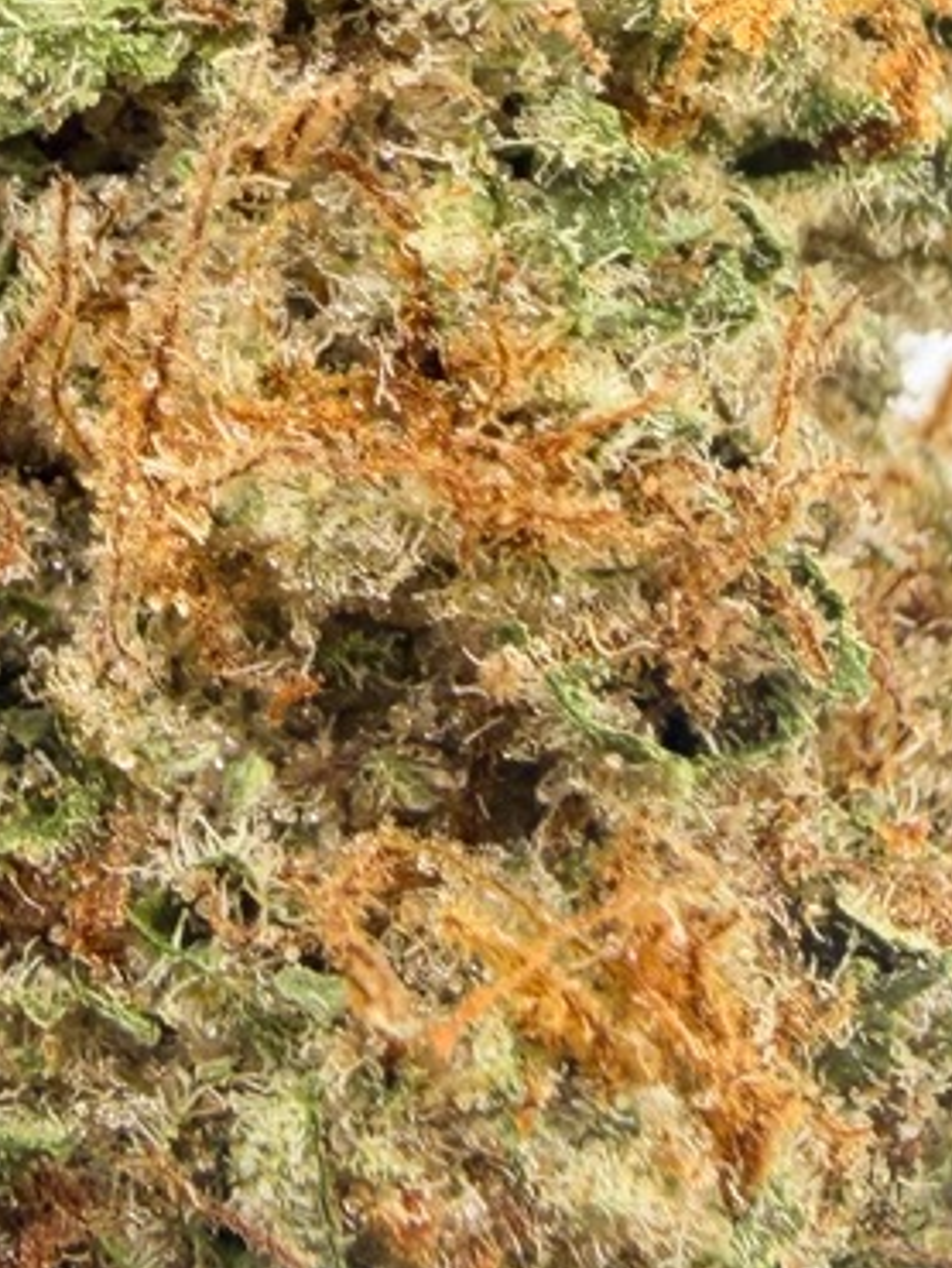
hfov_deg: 17.5
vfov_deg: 23.1
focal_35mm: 83
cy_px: 195
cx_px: 45
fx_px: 3040
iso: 40
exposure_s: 1/120
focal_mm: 2.22
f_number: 2.2
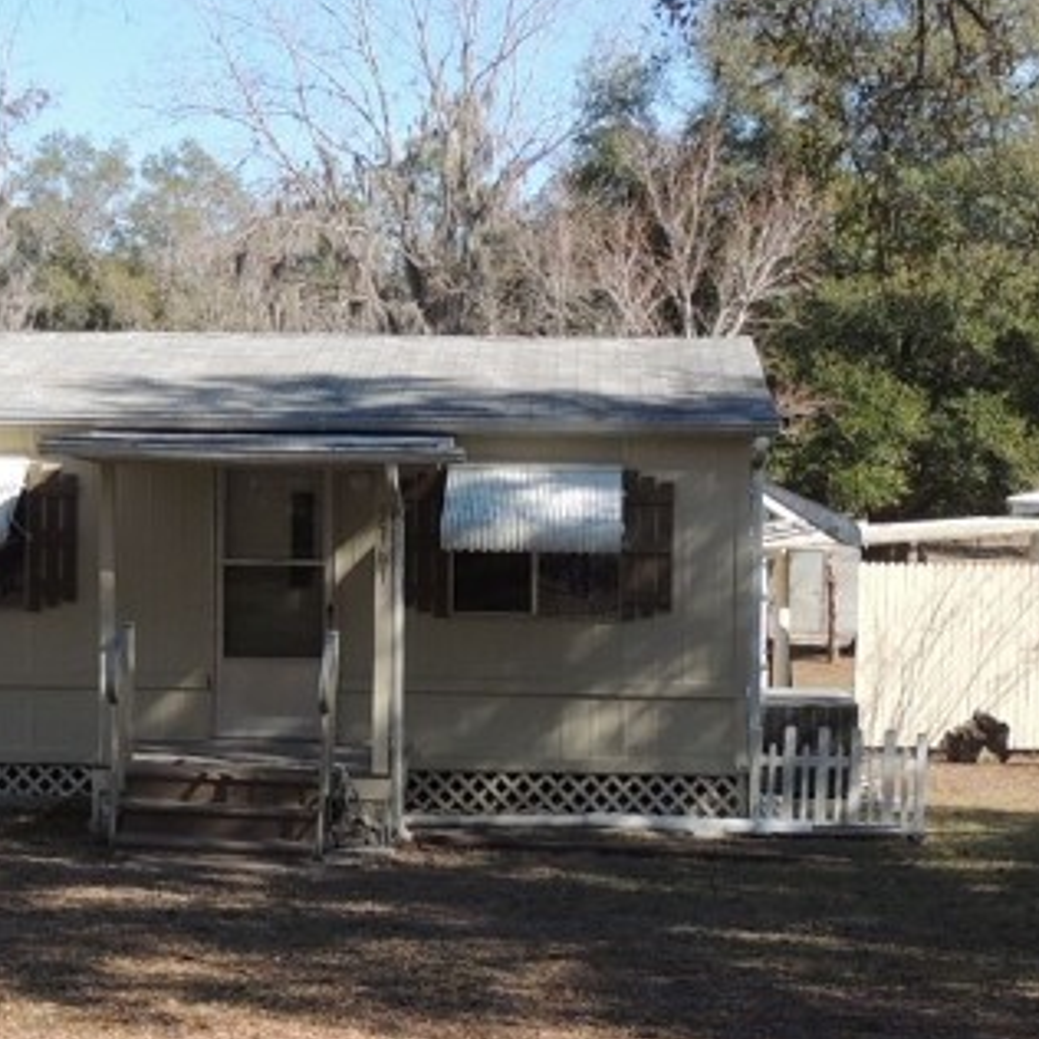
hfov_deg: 20.1
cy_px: 631
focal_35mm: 86
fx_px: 2920
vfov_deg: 20.1
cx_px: 378
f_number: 3.1
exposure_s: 1/640
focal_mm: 5.3
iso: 100
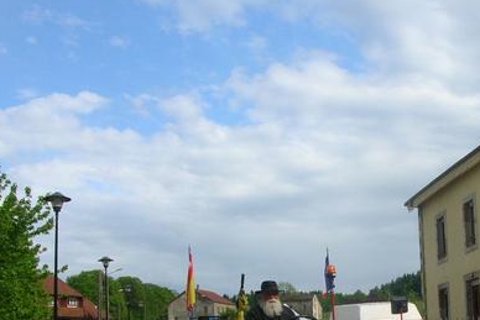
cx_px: 387
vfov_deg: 22.1
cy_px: 283
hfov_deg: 32.4
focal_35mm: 60
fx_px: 800
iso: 50
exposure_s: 1/226
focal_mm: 5.8
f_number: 5.6
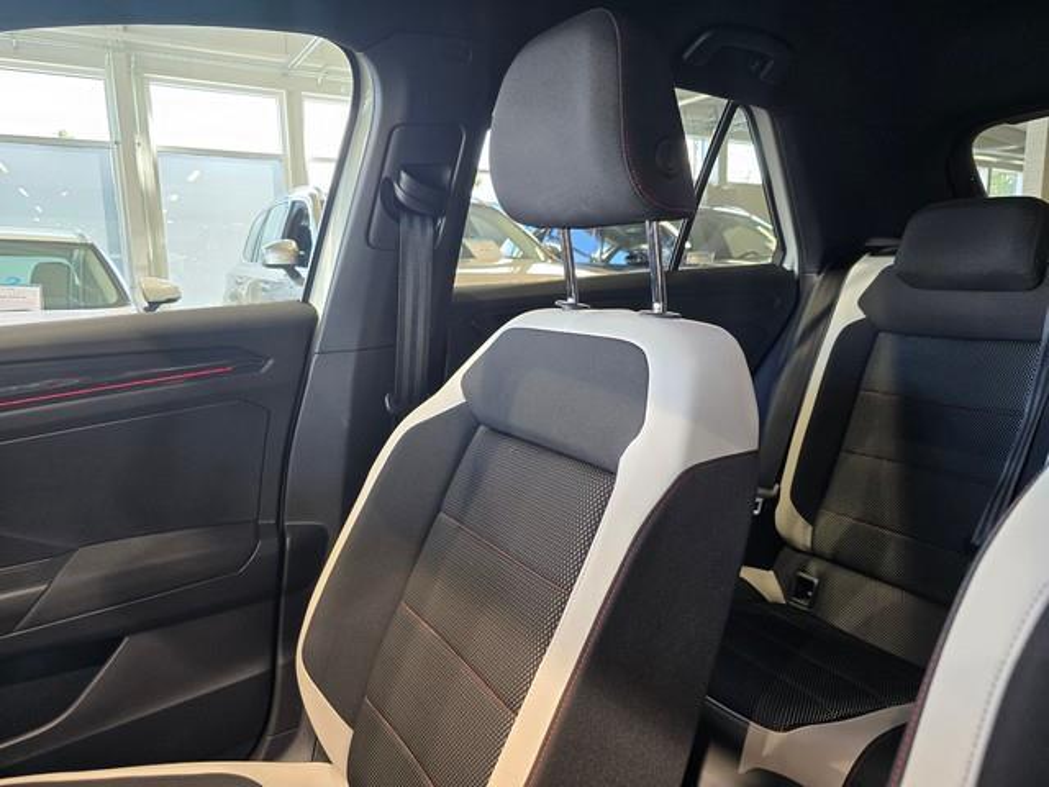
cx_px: 524
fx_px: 697
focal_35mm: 23
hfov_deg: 73.9
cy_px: 394
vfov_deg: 58.9
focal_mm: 6.3
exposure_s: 1/100
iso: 200
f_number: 1.7
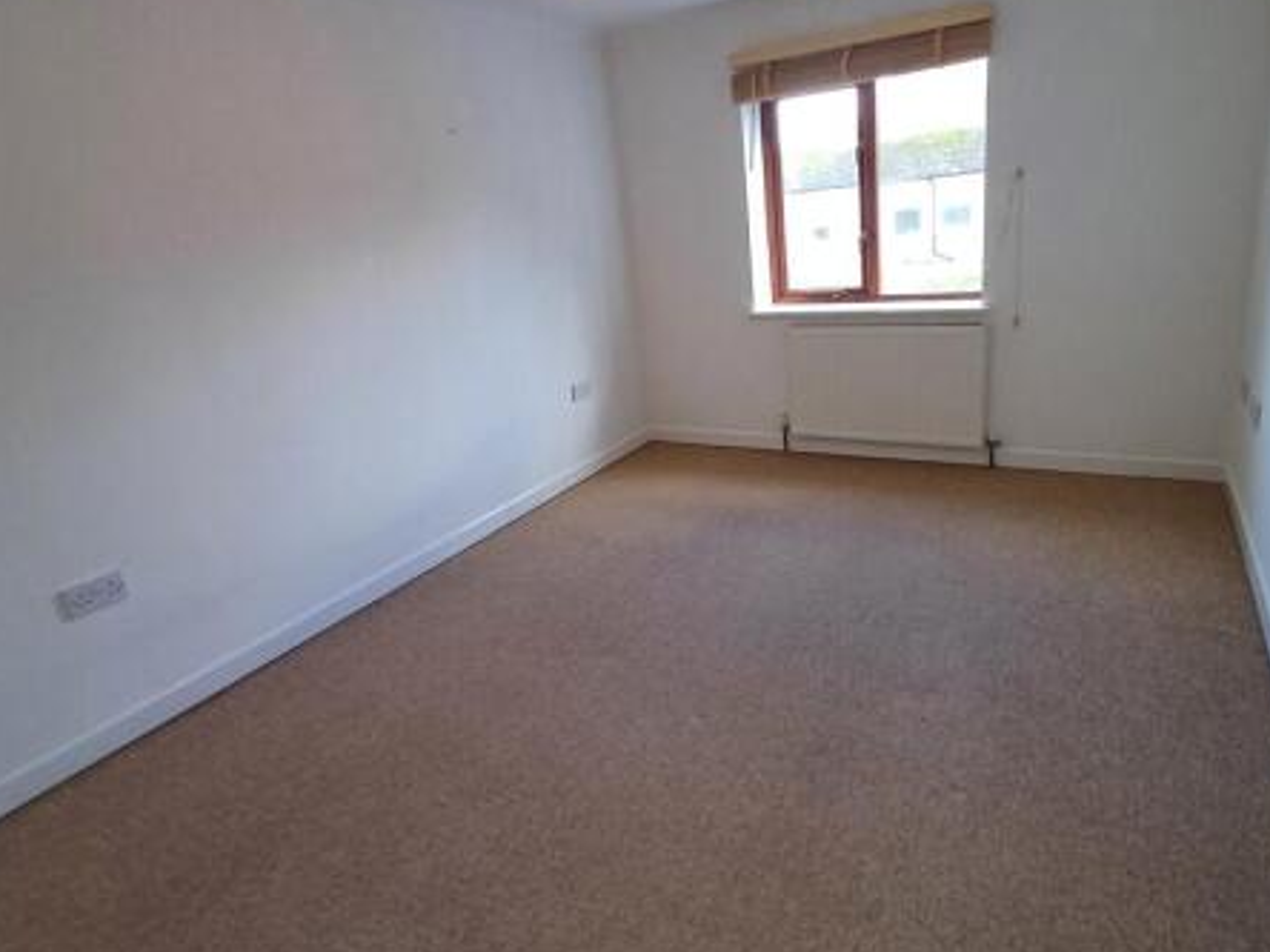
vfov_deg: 63.4
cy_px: 447
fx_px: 770
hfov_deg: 78.9
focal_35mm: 21
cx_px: 679
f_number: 2.2
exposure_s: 1/50
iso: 125
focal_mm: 1.64
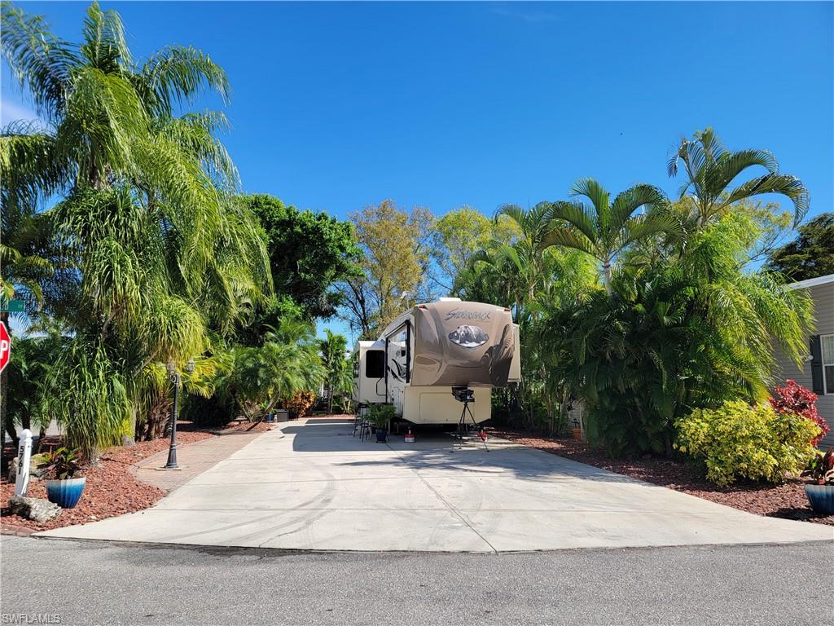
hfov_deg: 71.6
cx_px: 417
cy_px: 313
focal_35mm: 24
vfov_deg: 56.8
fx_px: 578
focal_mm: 6.7
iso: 16
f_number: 1.8
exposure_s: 1/852
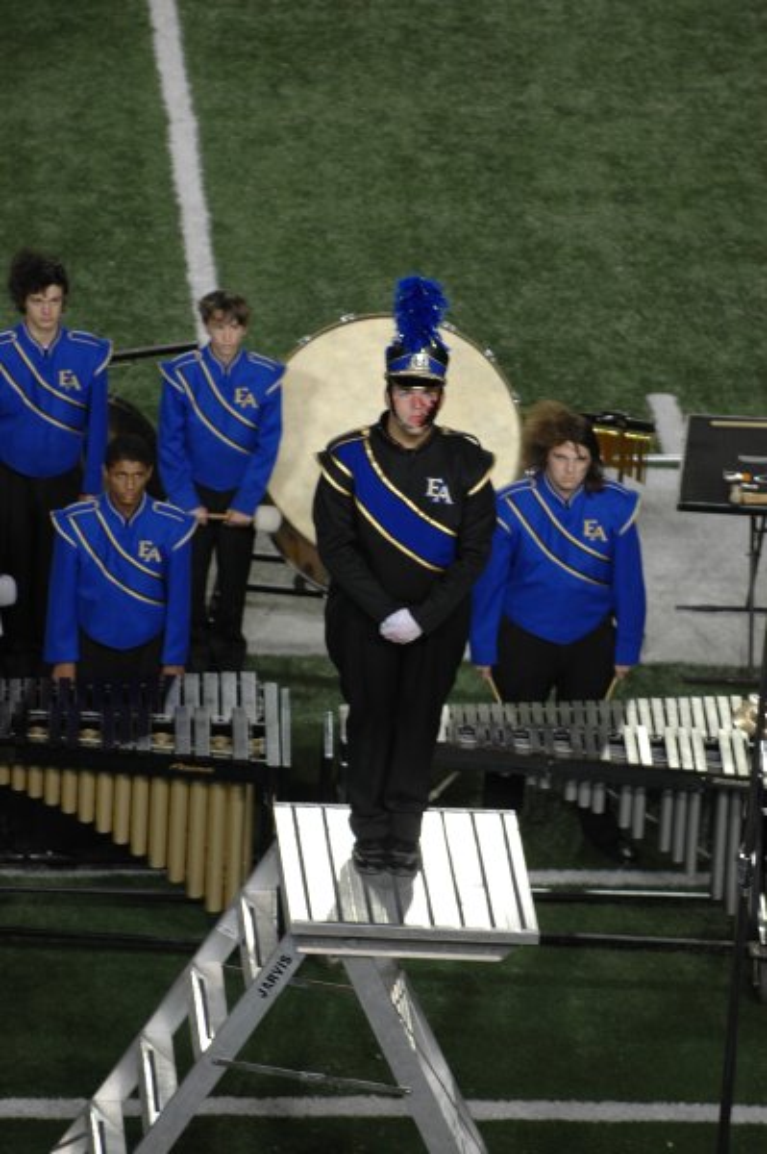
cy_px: 577
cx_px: 384
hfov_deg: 4.6
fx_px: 9603
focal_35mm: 300
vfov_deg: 6.9
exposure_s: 1/60
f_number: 2.8
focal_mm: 200
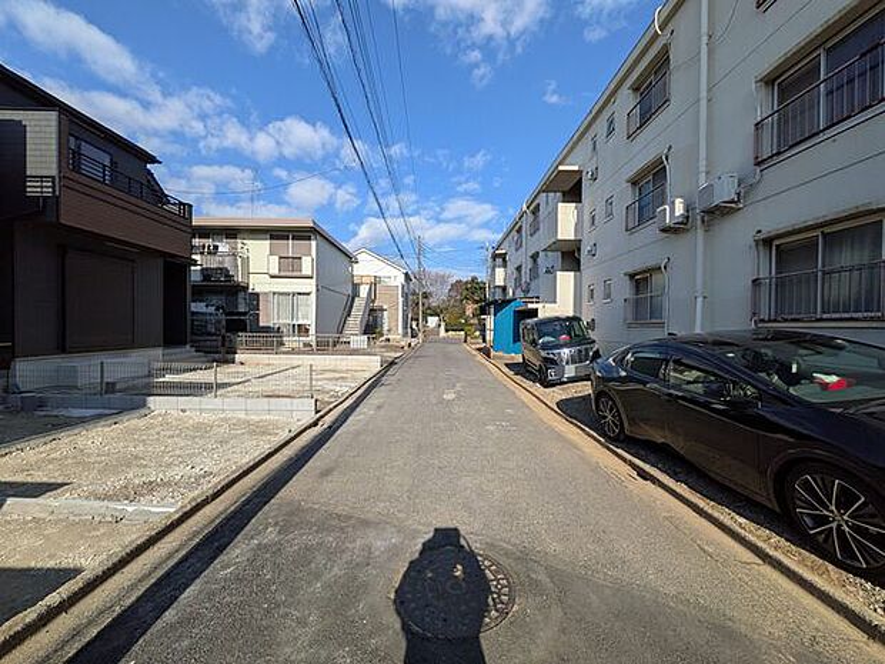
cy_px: 332
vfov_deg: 85.7
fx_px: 358
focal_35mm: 14
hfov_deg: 102.1
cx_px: 442
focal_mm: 1.83
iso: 44
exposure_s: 1/2188
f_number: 2.2
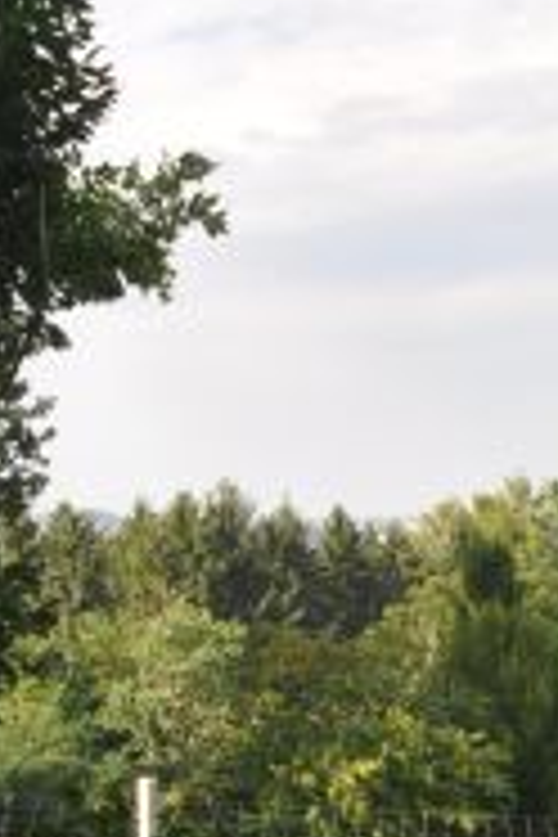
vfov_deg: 16.5
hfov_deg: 11.0
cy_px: -315
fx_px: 2697
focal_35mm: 116
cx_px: -439
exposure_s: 1/250
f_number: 8
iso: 200
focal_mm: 18
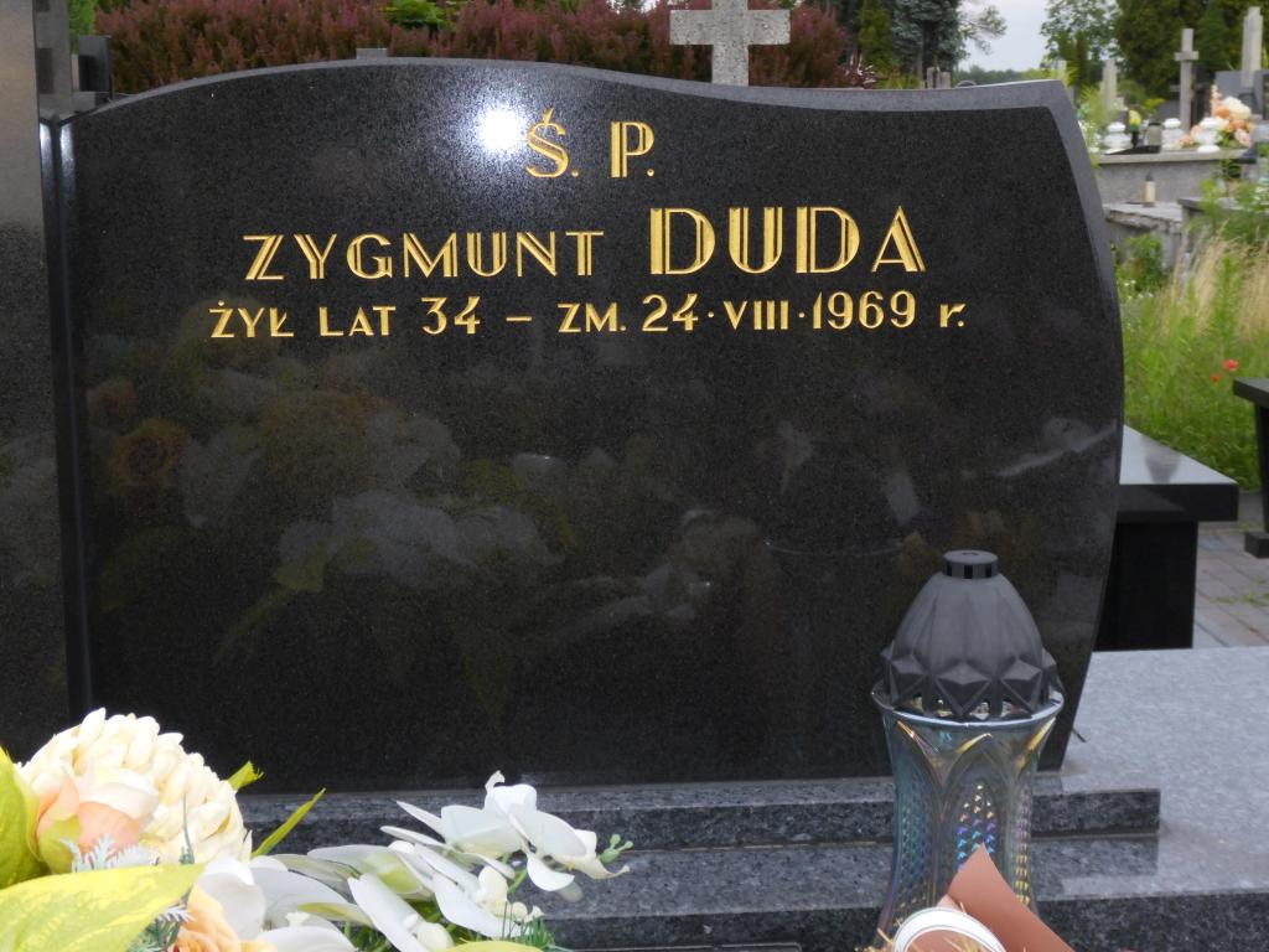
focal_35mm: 55
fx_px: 2016
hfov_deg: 34.9
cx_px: 634
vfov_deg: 26.6
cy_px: 476
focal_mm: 9.8
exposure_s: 1/125
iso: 320
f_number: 4.9
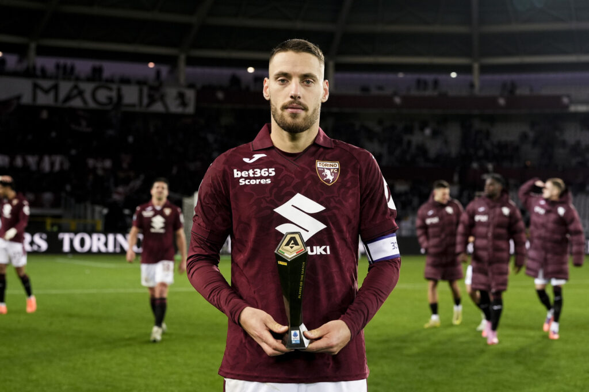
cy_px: 196
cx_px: 294
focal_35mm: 50
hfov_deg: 39.6
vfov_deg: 27.0
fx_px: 818
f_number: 3.5
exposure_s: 1/1000
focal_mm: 50
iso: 2000
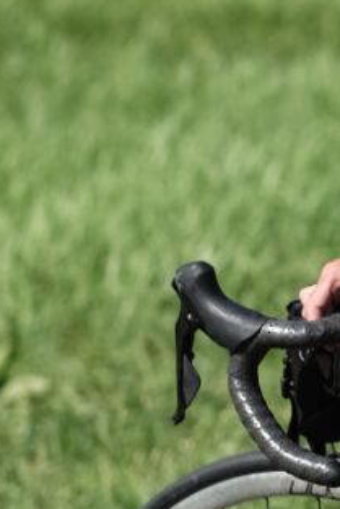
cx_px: 782
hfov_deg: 3.2
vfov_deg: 4.8
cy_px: -18
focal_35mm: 429
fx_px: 6070
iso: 100
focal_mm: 56
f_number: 2.2
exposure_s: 1/2500
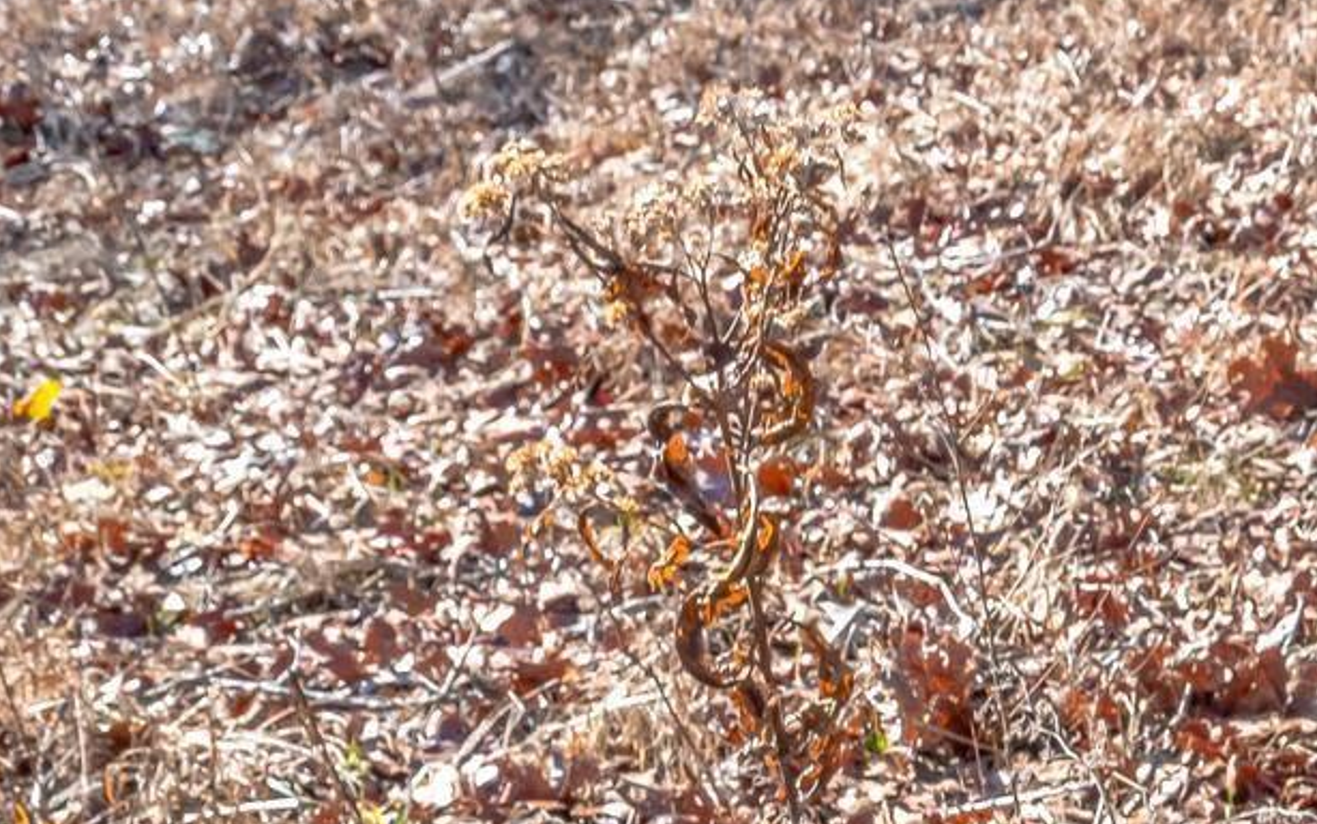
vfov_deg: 12.8
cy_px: 583
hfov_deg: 17.7
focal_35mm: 102
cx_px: 2124
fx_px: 3662
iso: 200
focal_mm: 30
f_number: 11
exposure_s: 1/100
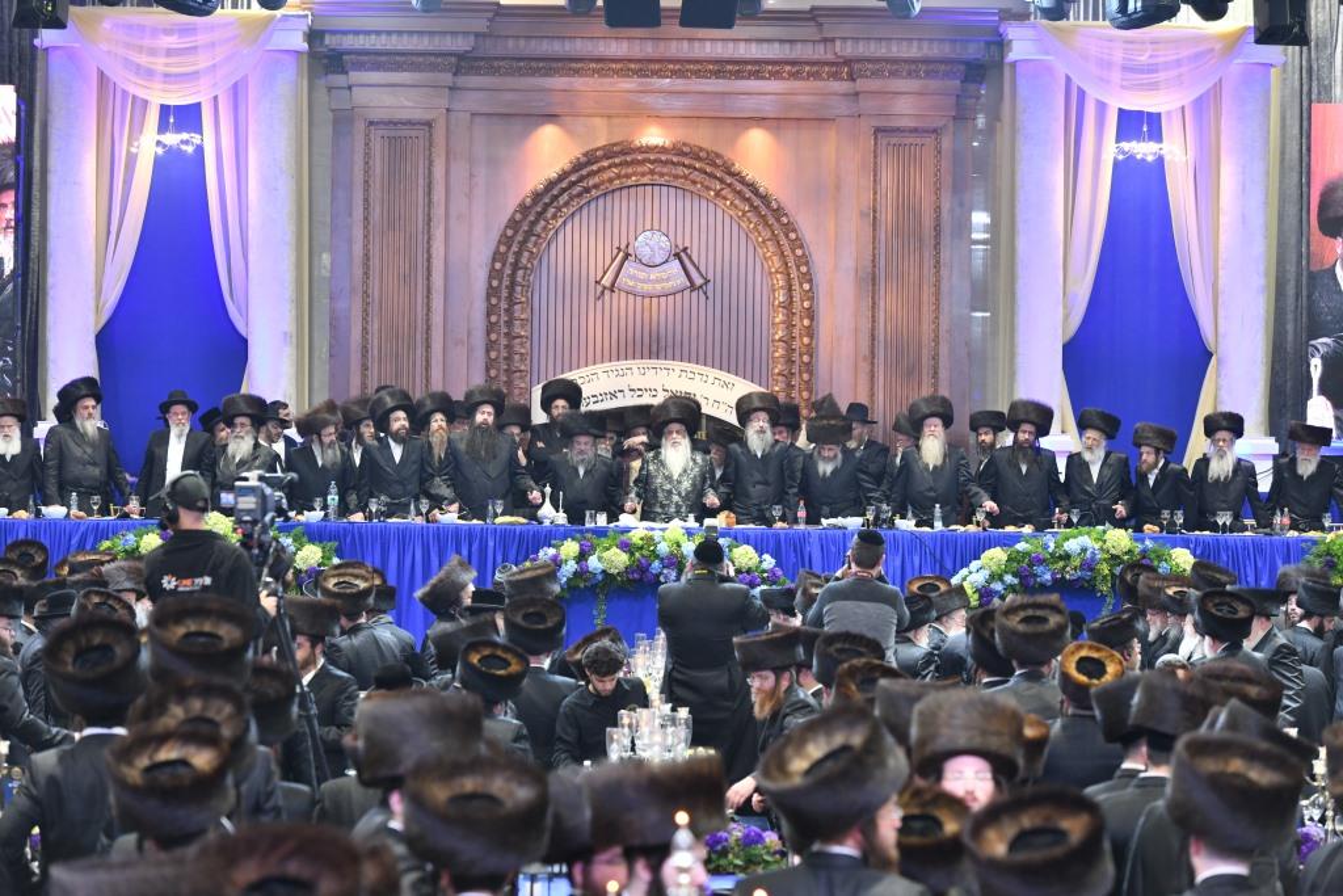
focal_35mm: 116
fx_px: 4328
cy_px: 448
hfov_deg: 17.6
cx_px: 672
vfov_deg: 11.8
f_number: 5.6
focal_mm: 116
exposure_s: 1/125
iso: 1250
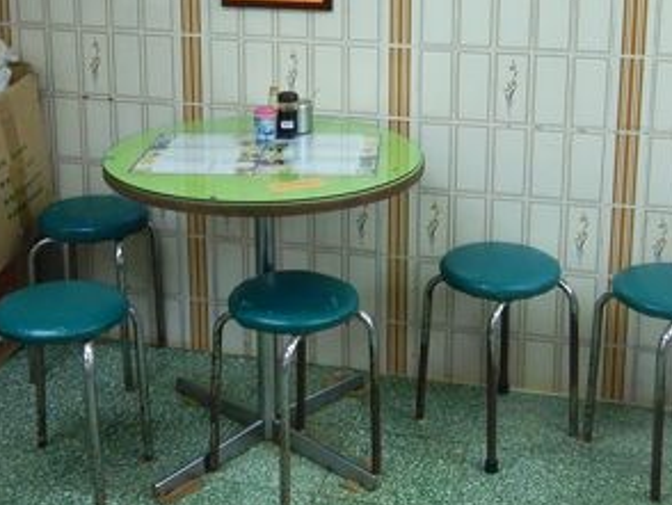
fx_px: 1030
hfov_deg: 36.1
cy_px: 99
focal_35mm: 53
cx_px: 368
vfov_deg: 27.0
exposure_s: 1/30
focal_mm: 4.3
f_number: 2.8
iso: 320
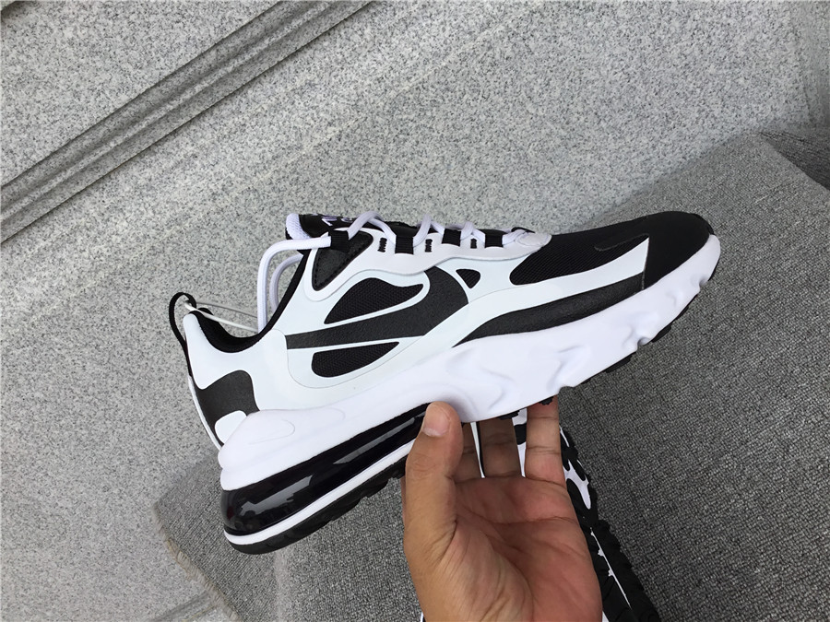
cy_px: 311
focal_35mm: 31
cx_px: 415
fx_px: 743
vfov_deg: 45.4
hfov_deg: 58.4
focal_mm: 3.3
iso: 25
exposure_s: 1/296
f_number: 2.4
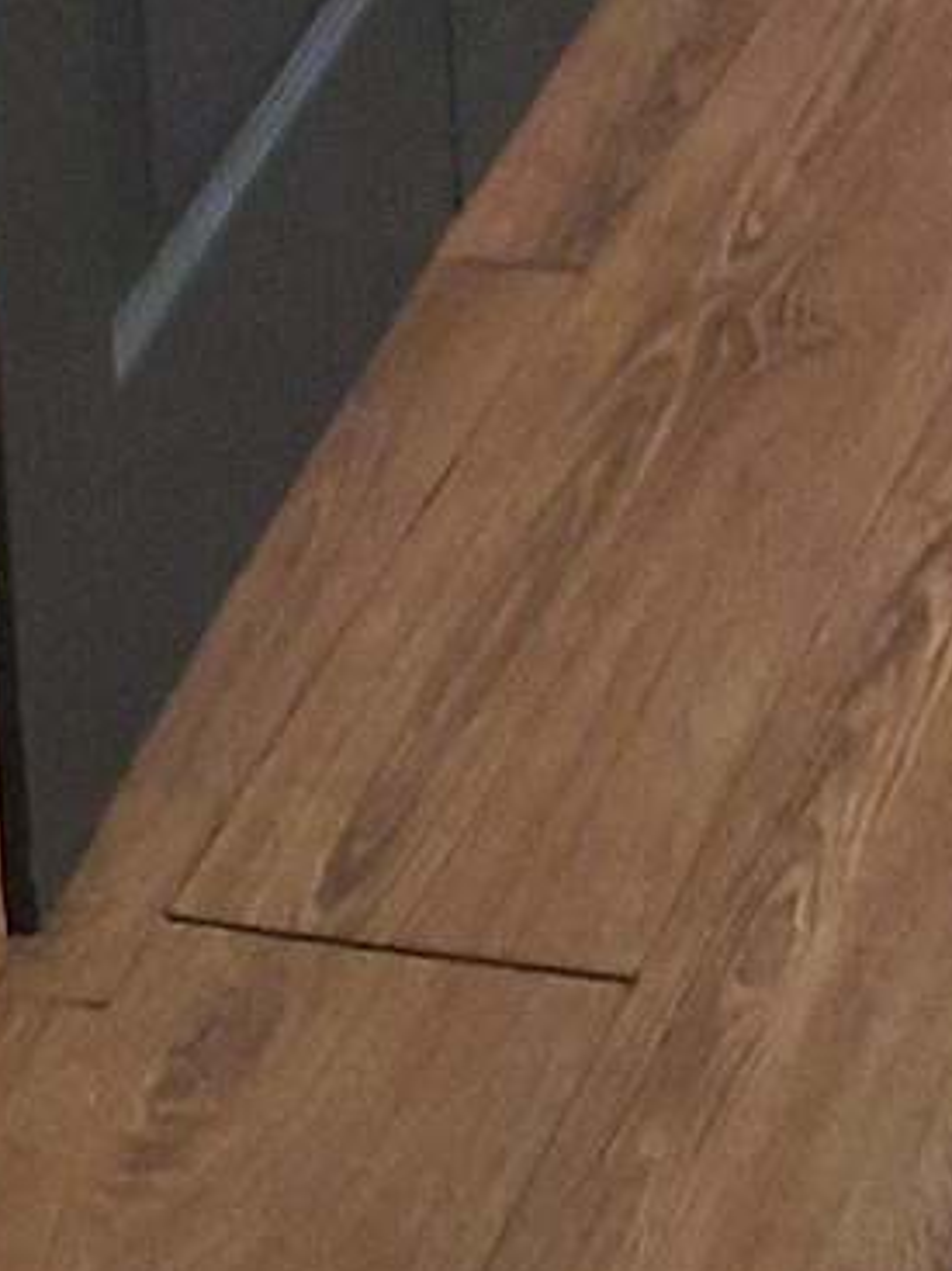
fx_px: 5760
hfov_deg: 9.1
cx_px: 1669
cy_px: -2116
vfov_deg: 10.3
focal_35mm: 157
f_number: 2
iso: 400
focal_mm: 4.6
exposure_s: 1/24
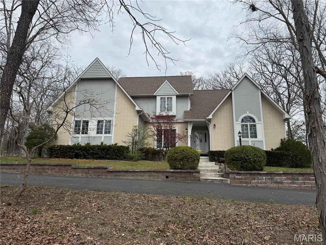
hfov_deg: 71.6
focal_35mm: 24
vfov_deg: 56.8
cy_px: 122
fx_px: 226
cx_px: 163
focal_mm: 6.76
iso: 80
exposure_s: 1/6173
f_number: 1.78
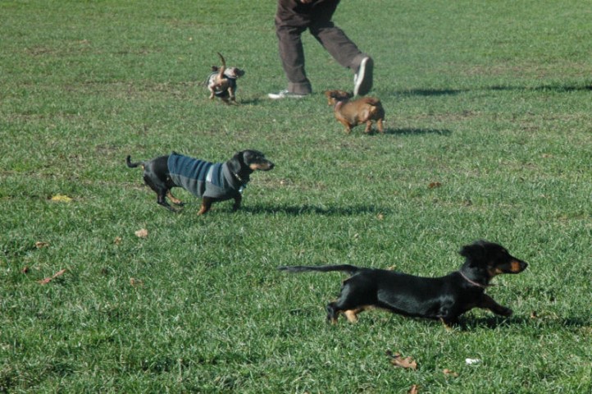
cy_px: 197
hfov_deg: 19.5
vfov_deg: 13.0
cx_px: 296
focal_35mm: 105
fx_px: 1725
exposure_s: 1/500
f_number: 11
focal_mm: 70
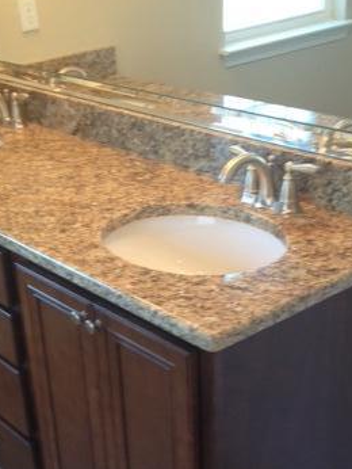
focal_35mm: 61
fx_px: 826
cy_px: 354
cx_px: 120
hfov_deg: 24.0
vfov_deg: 31.1
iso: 64
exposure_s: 1/20
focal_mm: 4.12
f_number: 2.4
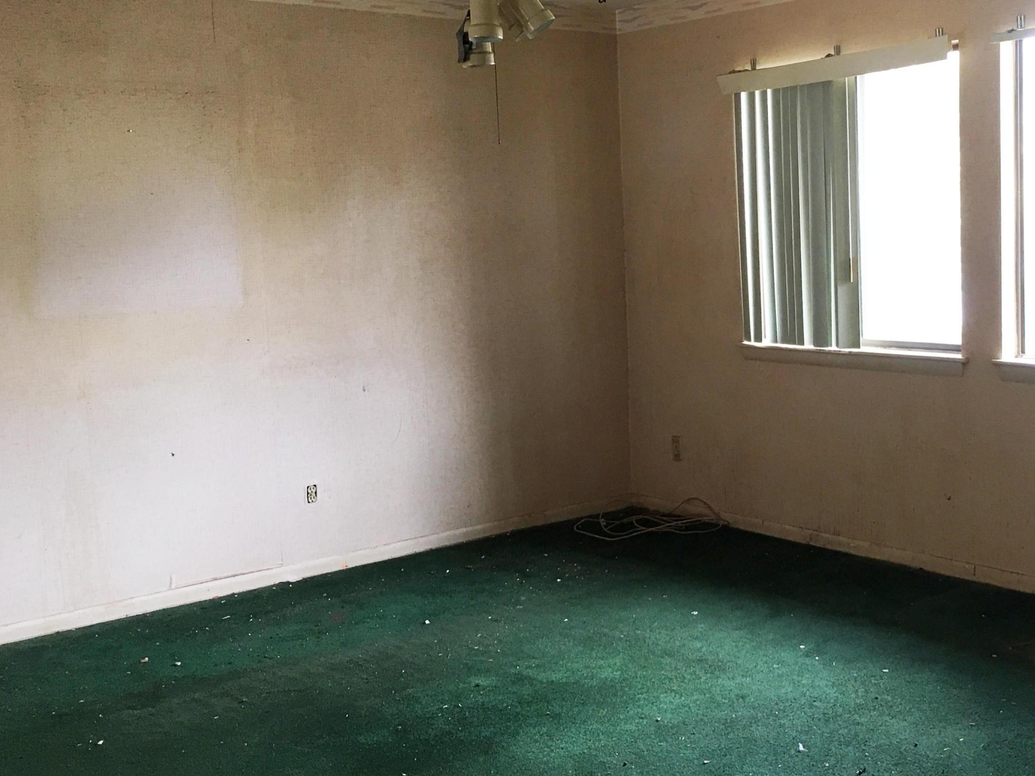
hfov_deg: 43.0
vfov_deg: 33.6
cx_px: 728
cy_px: 360
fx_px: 1286
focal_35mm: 43
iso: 32
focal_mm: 4.15
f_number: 2.2
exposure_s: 1/15
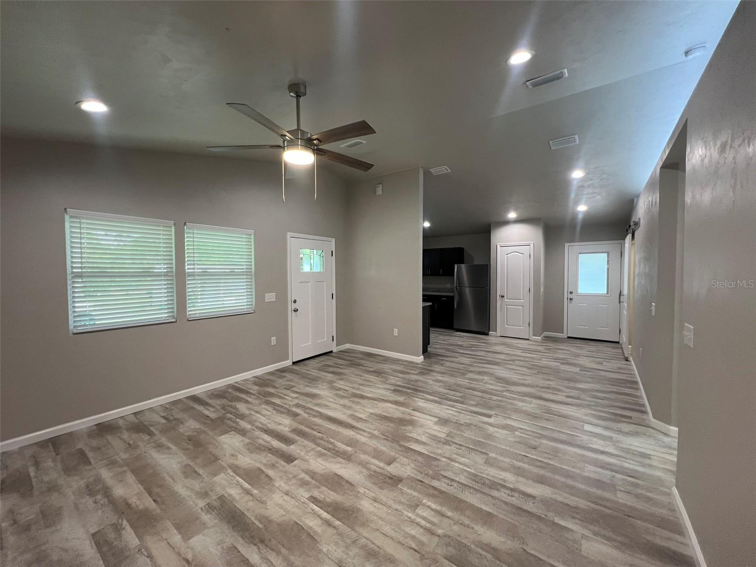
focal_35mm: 13
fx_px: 284
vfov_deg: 89.9
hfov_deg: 106.2
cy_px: 284
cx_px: 378
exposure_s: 1/60
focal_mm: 1.57
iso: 160
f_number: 1.8
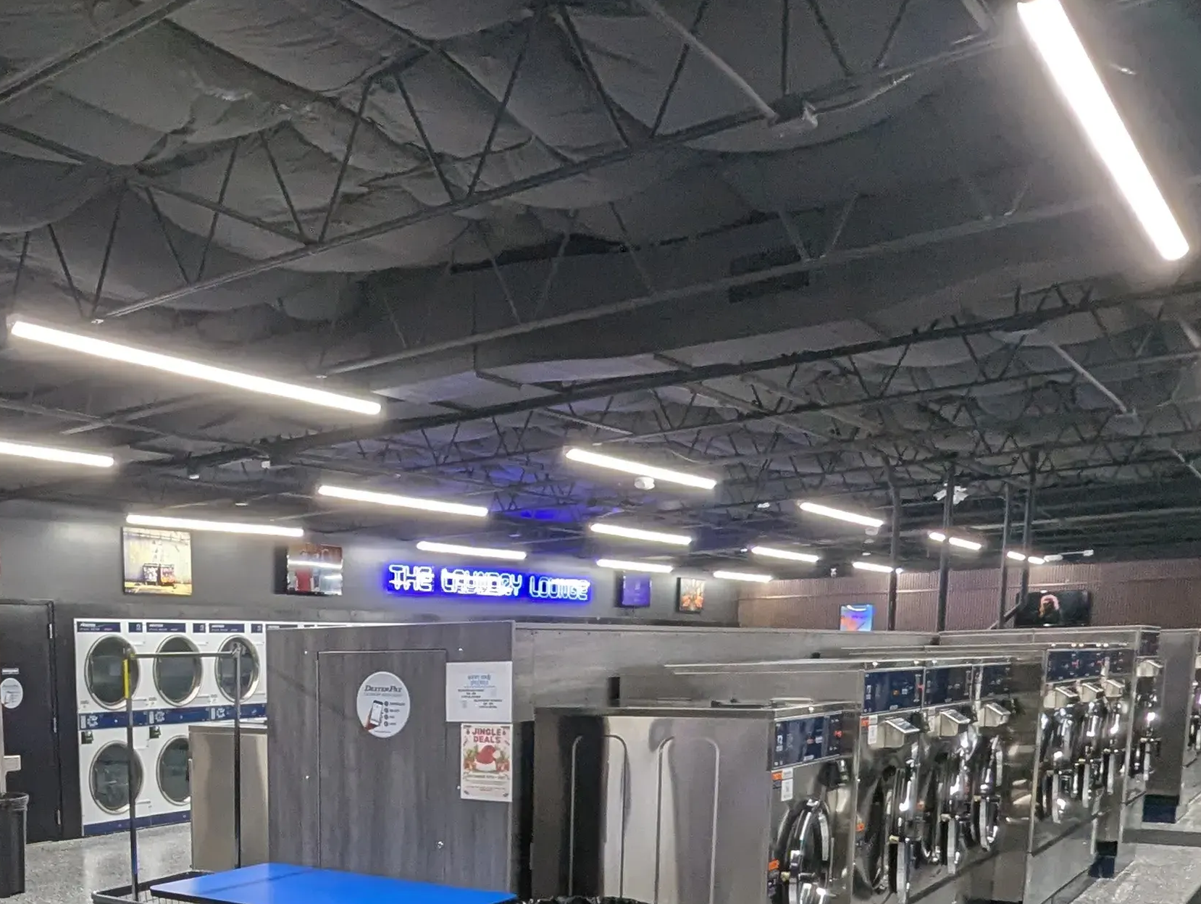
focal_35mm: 32
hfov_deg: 52.6
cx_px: 218
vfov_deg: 39.9
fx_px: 1112
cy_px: 866
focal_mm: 1.95
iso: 197
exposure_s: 1/120
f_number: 2.2
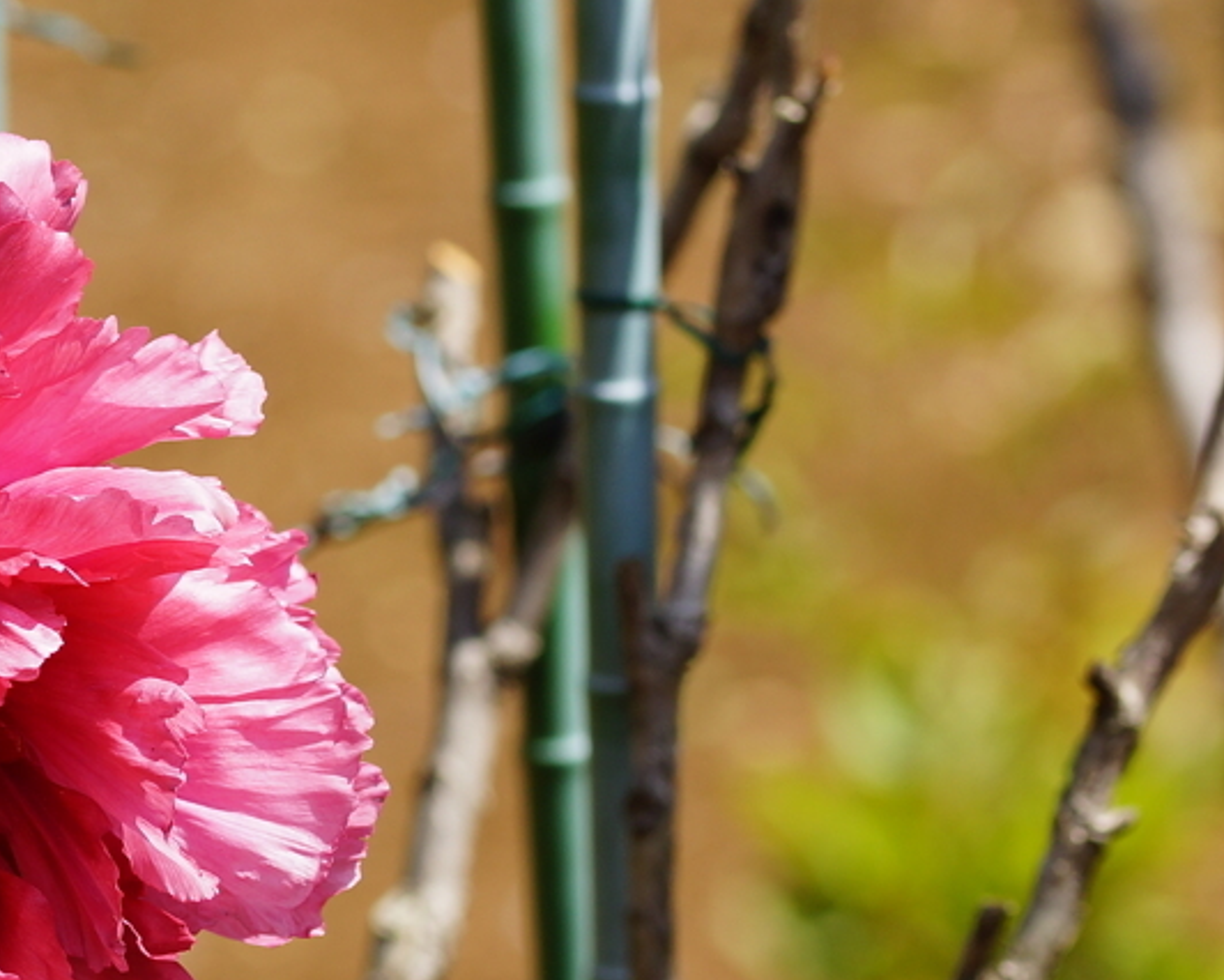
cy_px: 703
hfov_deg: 4.8
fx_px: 14459
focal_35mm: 399
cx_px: 138
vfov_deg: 3.9
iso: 100
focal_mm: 105
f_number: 4.5
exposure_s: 1/125
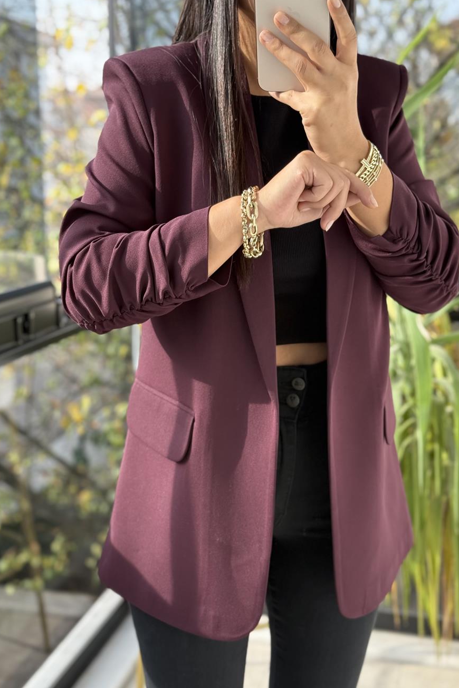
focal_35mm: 51
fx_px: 975
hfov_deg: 26.5
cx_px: 256
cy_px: 349
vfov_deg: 38.9
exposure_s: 1/312
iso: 100
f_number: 1.78
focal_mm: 6.76
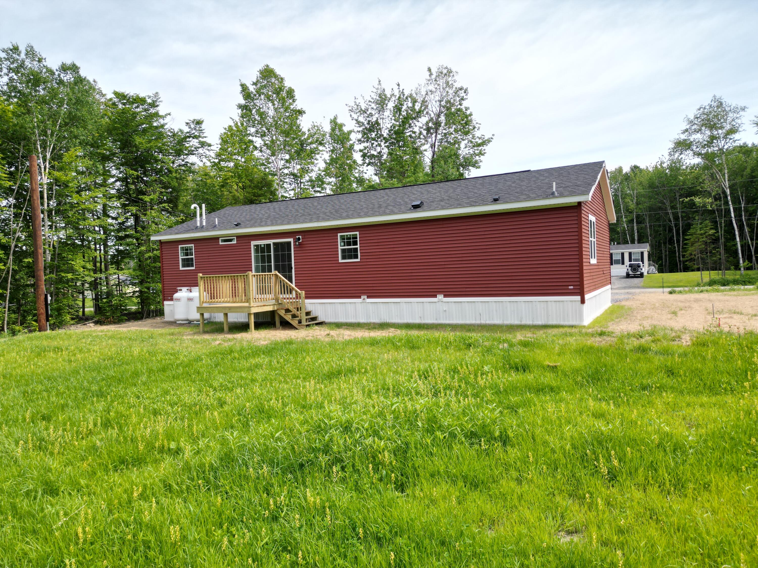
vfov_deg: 56.8
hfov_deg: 71.6
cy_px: 284
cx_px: 379
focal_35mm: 24
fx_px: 526
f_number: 1.7
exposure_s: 1/2000
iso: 100
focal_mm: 6.72
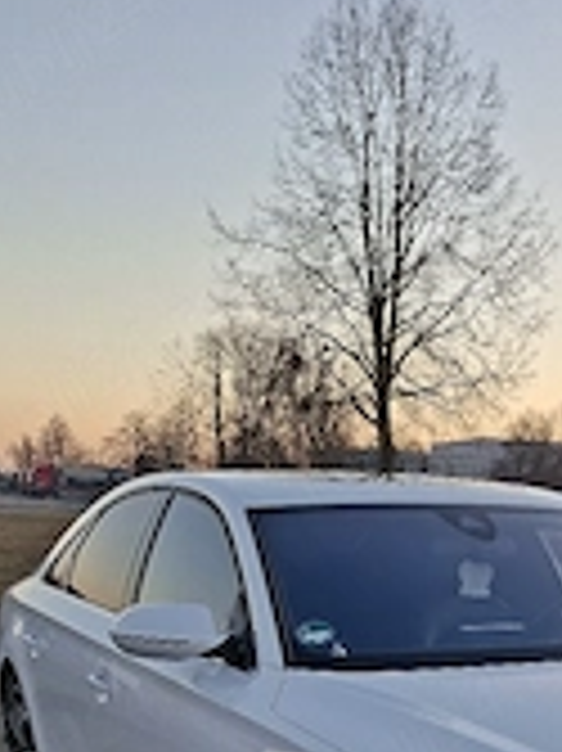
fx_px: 1192
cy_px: 793
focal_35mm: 55
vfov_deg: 31.6
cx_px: 526
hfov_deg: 25.5
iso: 50
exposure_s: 1/270
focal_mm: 5.54
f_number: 1.8
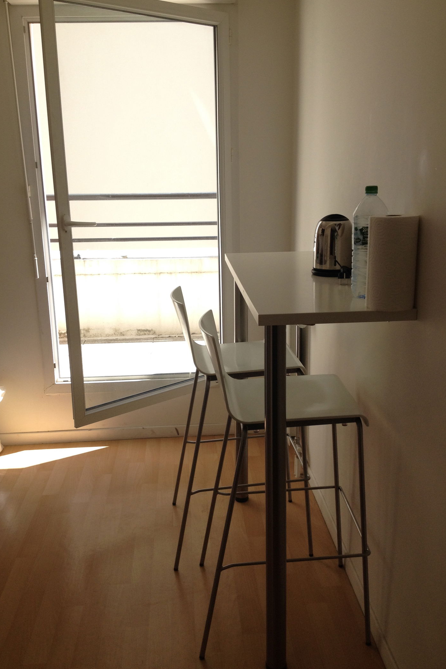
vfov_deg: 51.9
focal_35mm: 37
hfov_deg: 35.9
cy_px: 332
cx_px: 217
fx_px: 688
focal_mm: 4.28
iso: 50
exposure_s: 1/412
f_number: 2.4
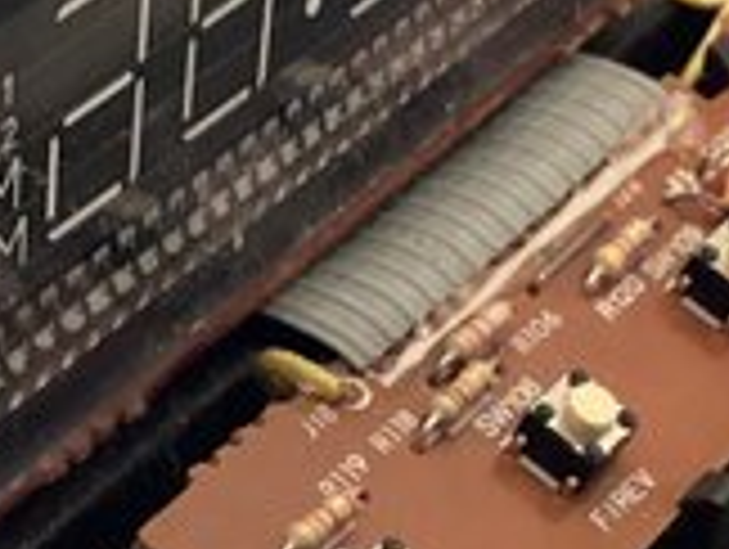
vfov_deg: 13.0
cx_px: 194
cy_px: 558
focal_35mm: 113
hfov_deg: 17.3
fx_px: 2383
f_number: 2.4
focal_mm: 3.3
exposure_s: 1/17
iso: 800
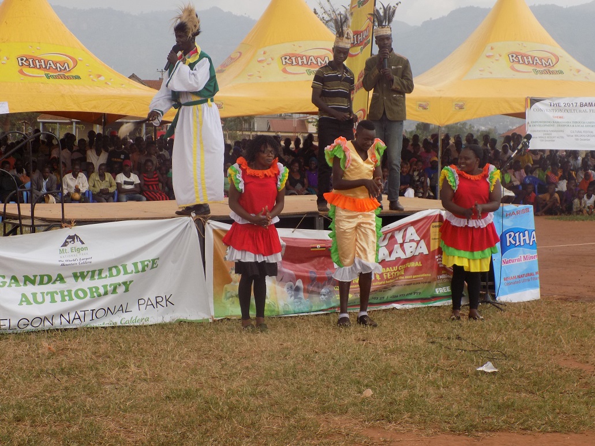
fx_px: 1341
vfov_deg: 18.9
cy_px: 223
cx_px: 298
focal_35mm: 78
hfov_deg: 25.0
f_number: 4.3
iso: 80
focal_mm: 13.9
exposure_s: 1/250
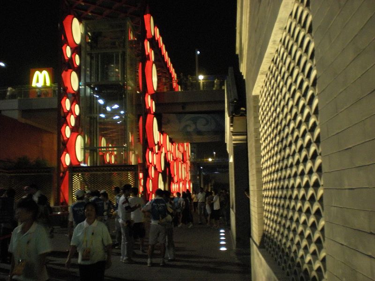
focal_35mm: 38
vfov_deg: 37.7
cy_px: 140
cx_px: 188
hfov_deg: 49.0
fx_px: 412
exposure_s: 1/16.4
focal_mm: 6.3
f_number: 3.1
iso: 400
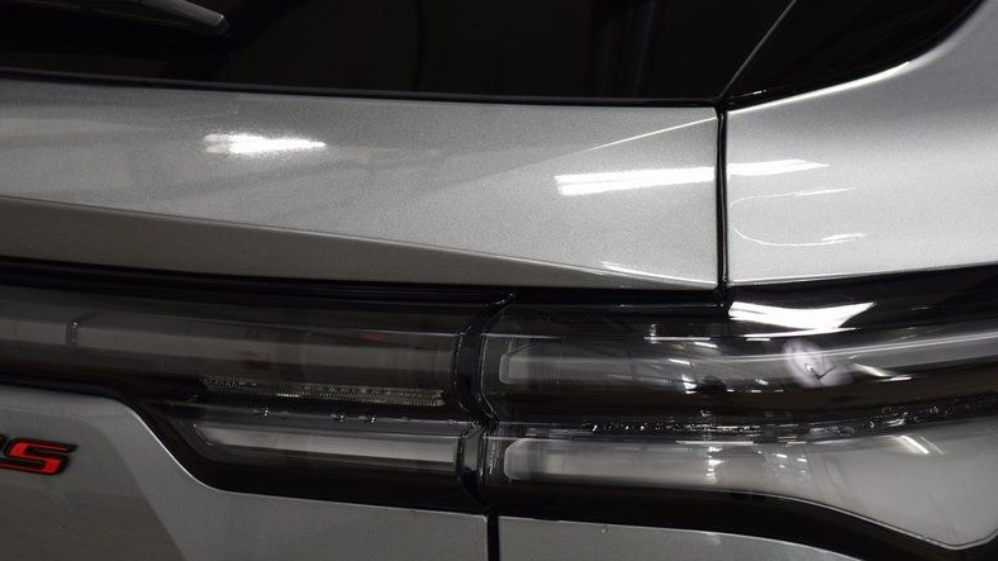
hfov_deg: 15.0
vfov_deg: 8.5
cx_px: 642
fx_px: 3784
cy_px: 401
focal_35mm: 143
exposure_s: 1/30
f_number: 7.1
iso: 800
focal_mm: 70
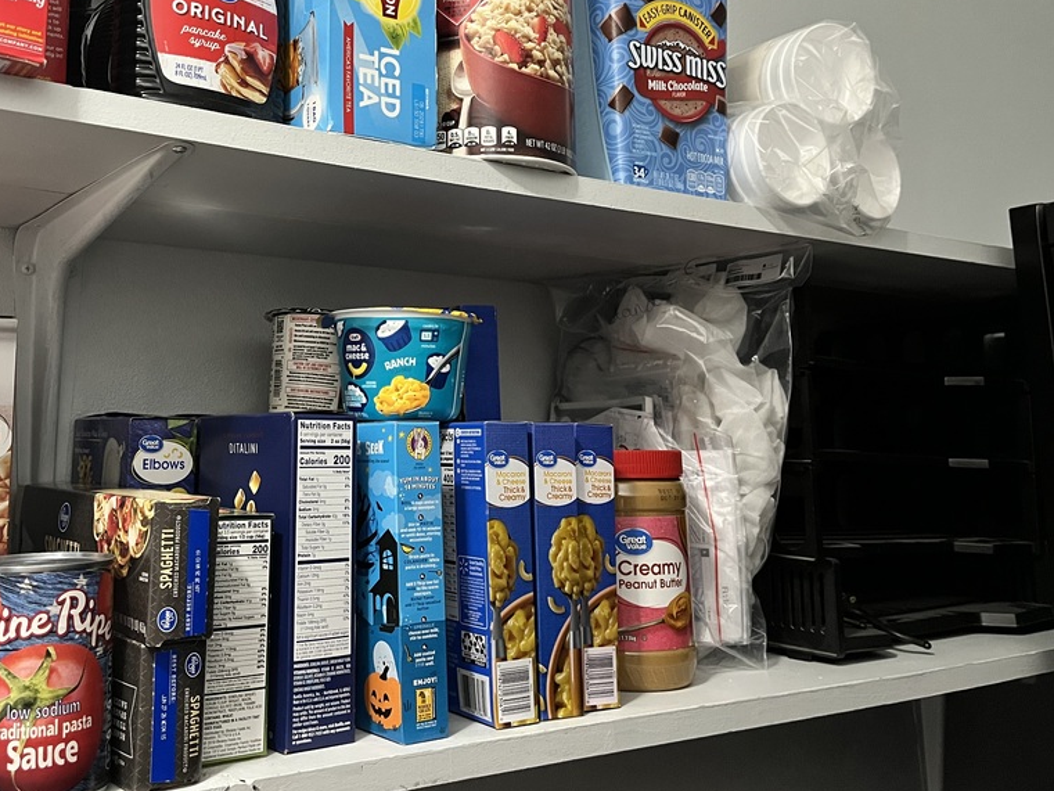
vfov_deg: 40.4
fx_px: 1066
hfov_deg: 51.8
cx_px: 368
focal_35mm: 35
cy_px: 290
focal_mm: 5.1
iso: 500
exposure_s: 1/40
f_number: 1.6
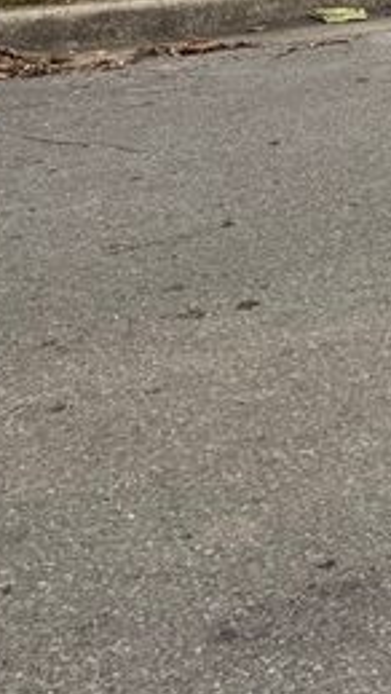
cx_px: 546
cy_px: -138
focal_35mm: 73
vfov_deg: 25.9
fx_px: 1343
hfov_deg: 15.5
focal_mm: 5.7
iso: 50
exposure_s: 1/1553
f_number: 1.5
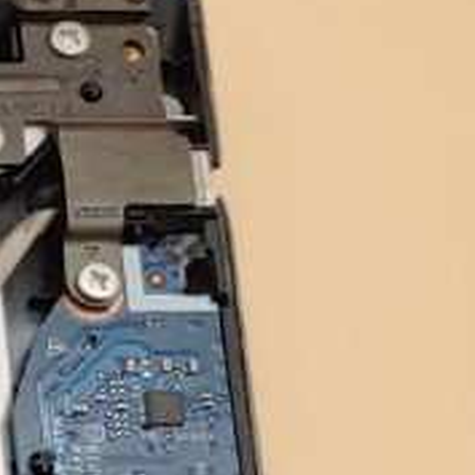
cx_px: -1379
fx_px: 2903
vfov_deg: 8.5
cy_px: 1154
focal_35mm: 187
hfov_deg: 7.2
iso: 50
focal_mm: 4.36
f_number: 1.8
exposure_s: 1/110
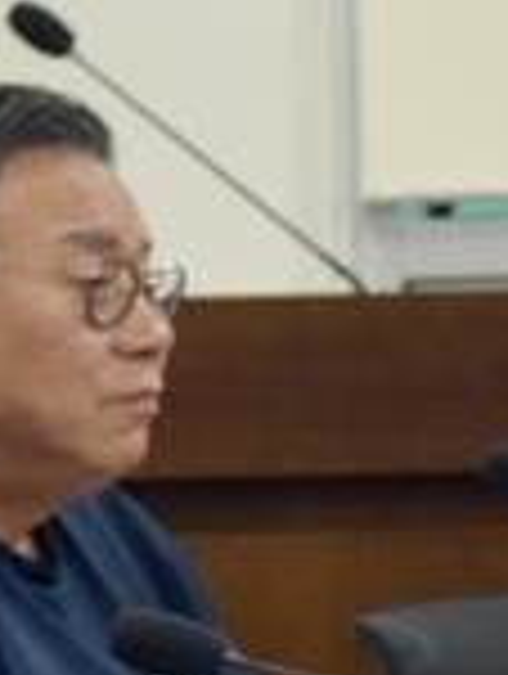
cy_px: 412
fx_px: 8819
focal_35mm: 452
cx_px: -1335
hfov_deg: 3.2
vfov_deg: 4.4
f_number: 4.8
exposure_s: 1/100
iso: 800
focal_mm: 46
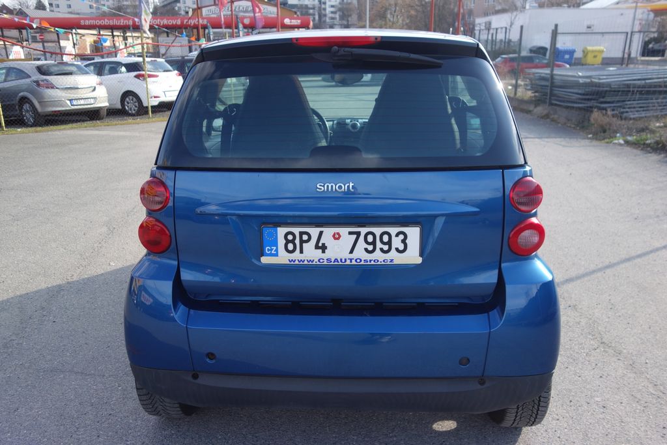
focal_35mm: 28
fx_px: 519
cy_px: 222
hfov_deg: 65.5
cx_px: 334
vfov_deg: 46.4
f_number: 2.2
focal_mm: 10.4
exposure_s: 1/800
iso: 125
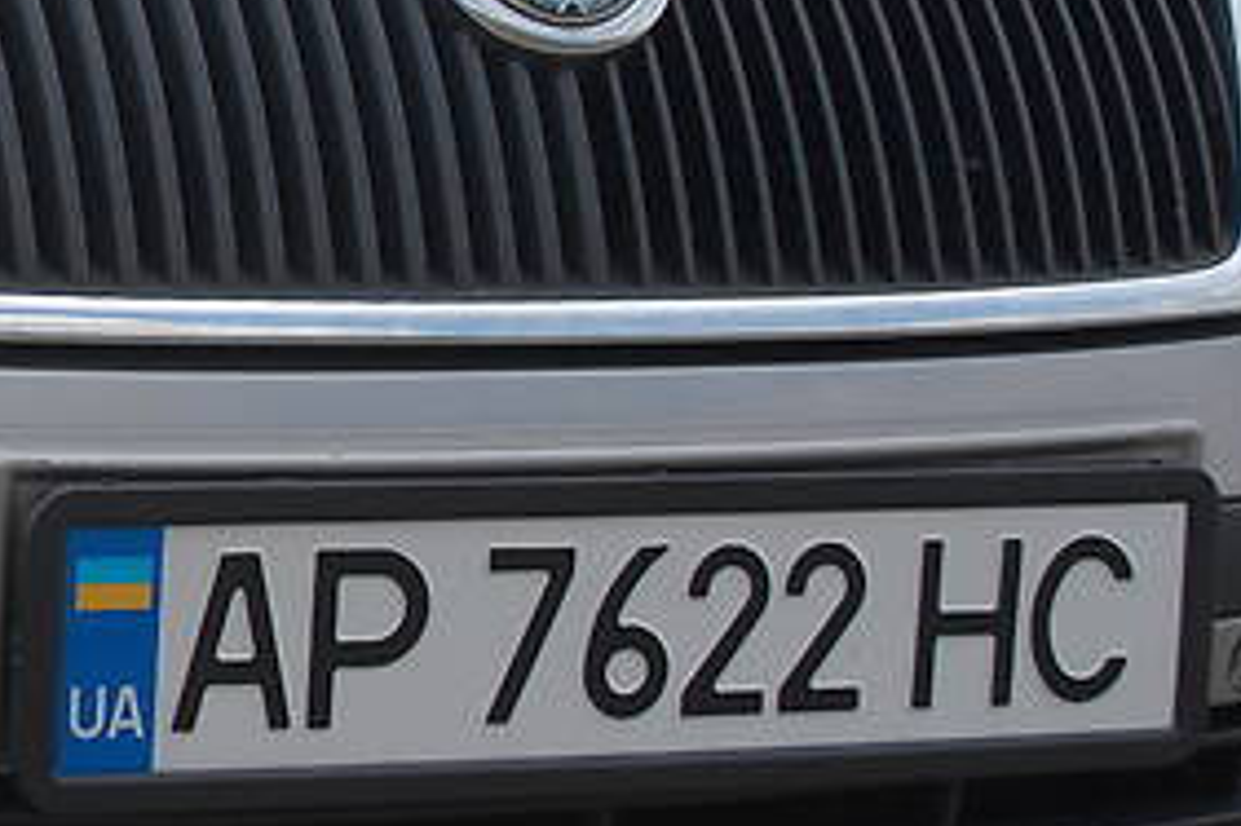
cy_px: 186
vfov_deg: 12.3
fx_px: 3824
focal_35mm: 111
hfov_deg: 17.2
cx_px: -428
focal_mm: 26
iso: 200
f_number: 7.1
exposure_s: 1/200
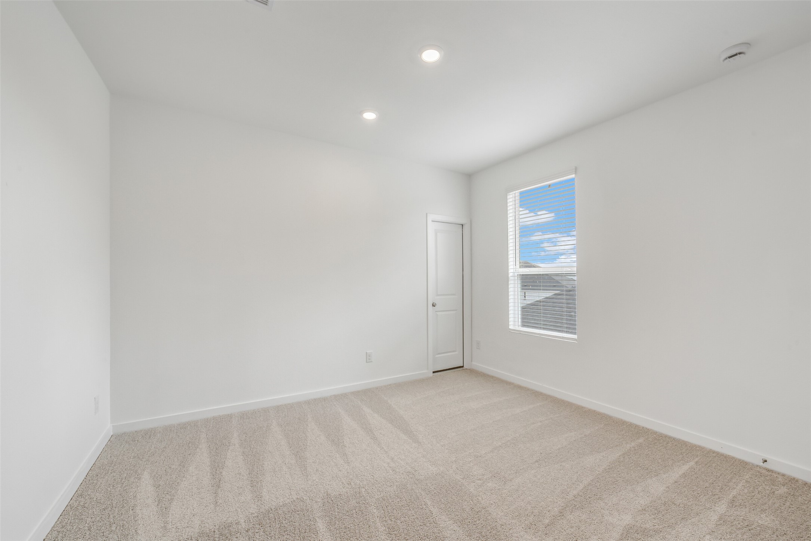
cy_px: 270
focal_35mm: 14
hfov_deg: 104.2
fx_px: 315
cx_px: 406
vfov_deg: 81.2
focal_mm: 14
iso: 500
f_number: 11
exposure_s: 1/50
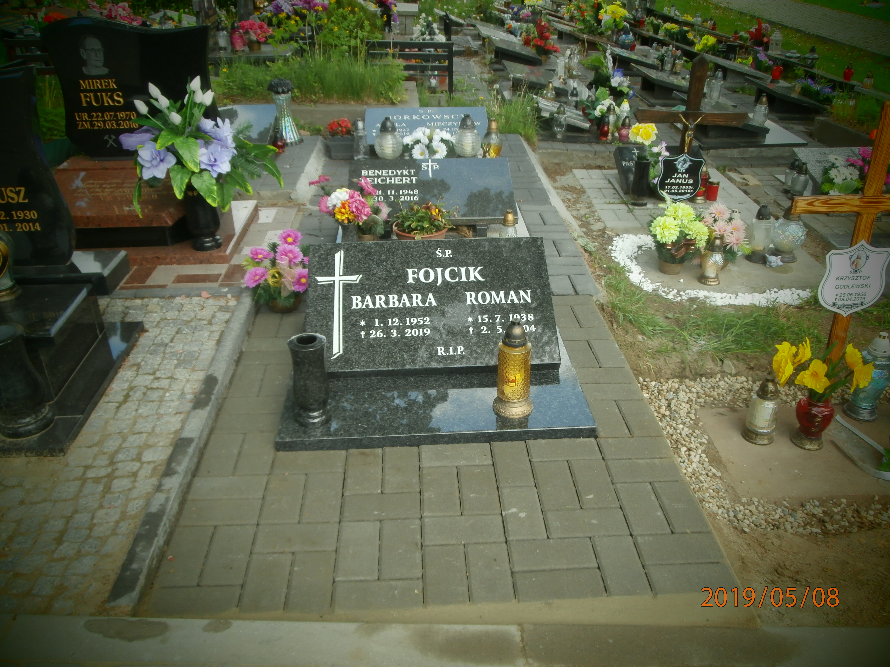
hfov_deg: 60.0
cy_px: 334
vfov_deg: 46.8
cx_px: 445
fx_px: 771
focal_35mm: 30
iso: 100
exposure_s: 1/200
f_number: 3.5
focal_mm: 5.36
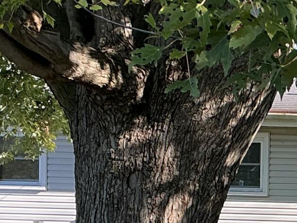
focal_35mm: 133
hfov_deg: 14.0
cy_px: 242
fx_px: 1141
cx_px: 435
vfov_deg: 11.0
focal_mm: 3
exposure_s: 1/166
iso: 25
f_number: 1.8
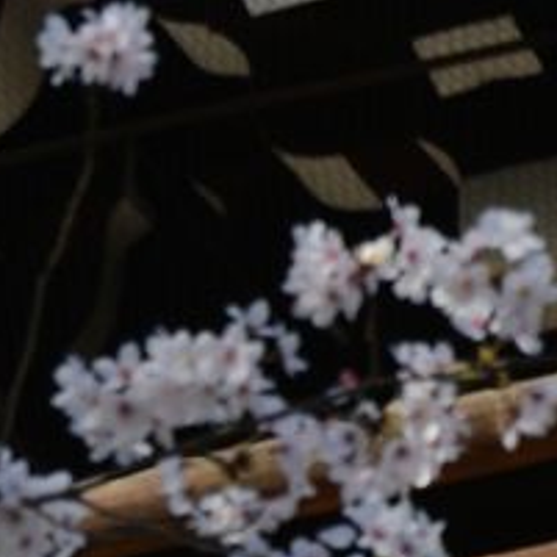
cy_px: 94
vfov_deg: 2.6
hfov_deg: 2.6
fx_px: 12382
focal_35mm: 680
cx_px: -815
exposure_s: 1/160
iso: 100
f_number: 7.1
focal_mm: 105
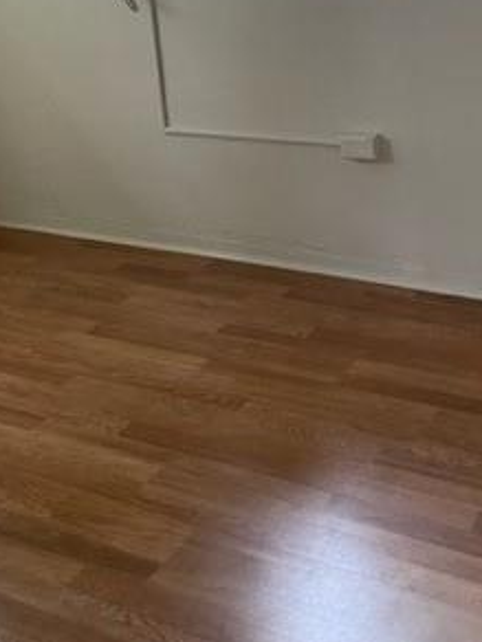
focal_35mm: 57
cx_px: 235
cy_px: 42
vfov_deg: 31.9
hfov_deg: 25.7
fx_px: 1058
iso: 125
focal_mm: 4.2
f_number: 1.6
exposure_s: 1/60
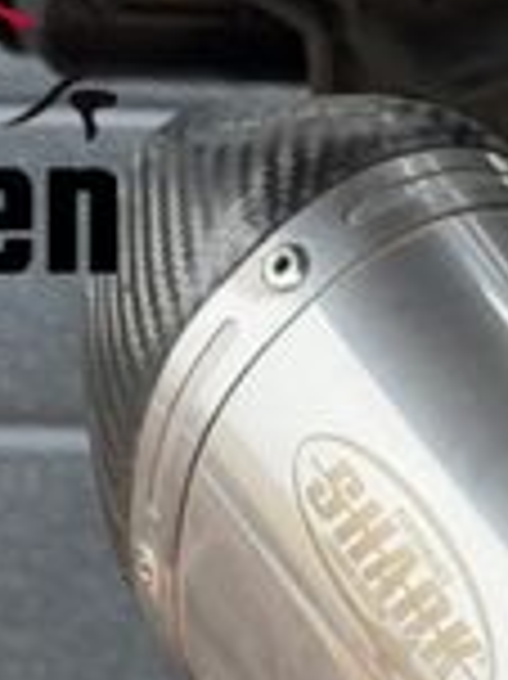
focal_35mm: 203
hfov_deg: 7.1
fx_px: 3978
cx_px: 980
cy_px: 1054
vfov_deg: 9.5
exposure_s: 1/928
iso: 64
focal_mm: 6.76
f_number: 1.78
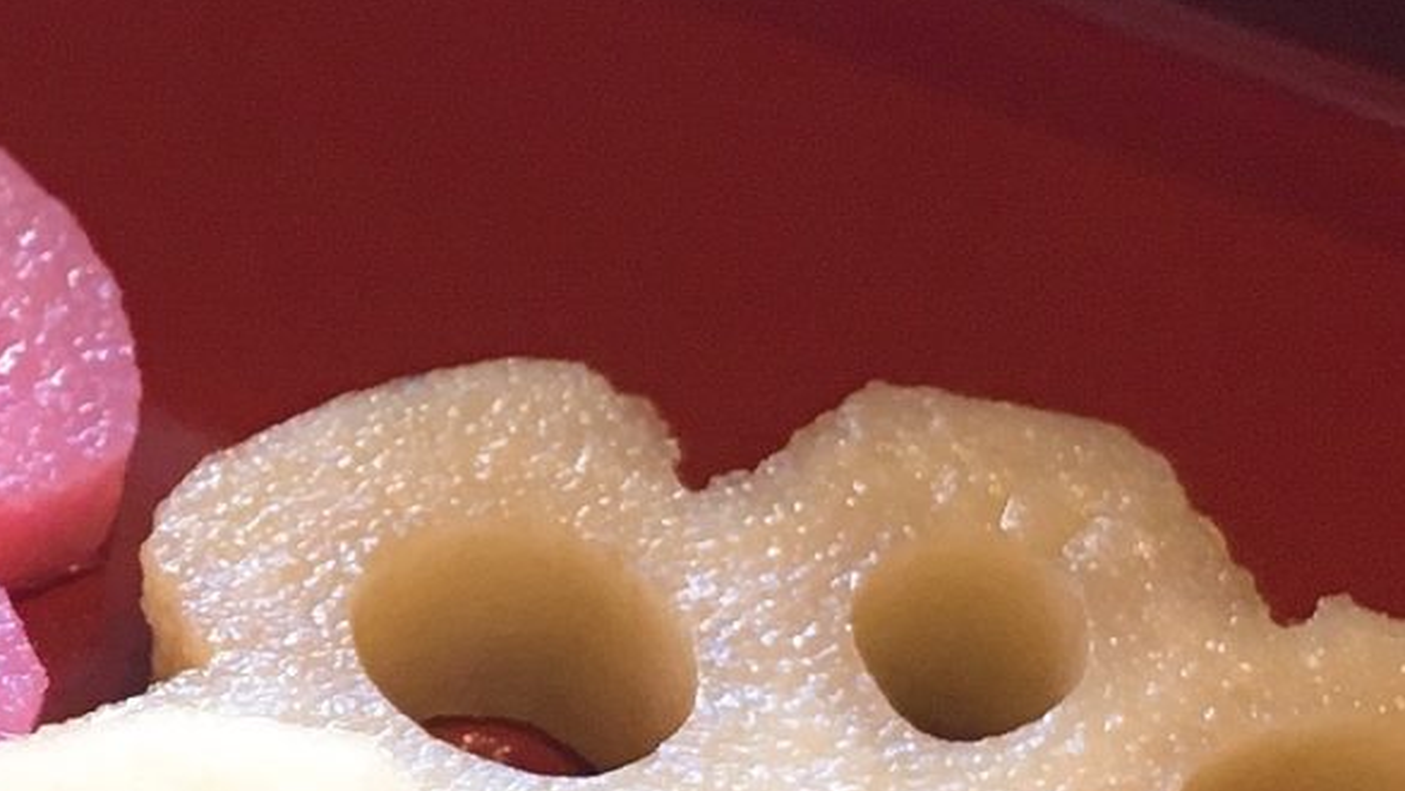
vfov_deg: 8.7
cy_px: 868
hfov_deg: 15.1
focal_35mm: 138
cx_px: -221
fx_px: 5143
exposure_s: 1/30
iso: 100
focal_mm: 4.15
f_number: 2.2
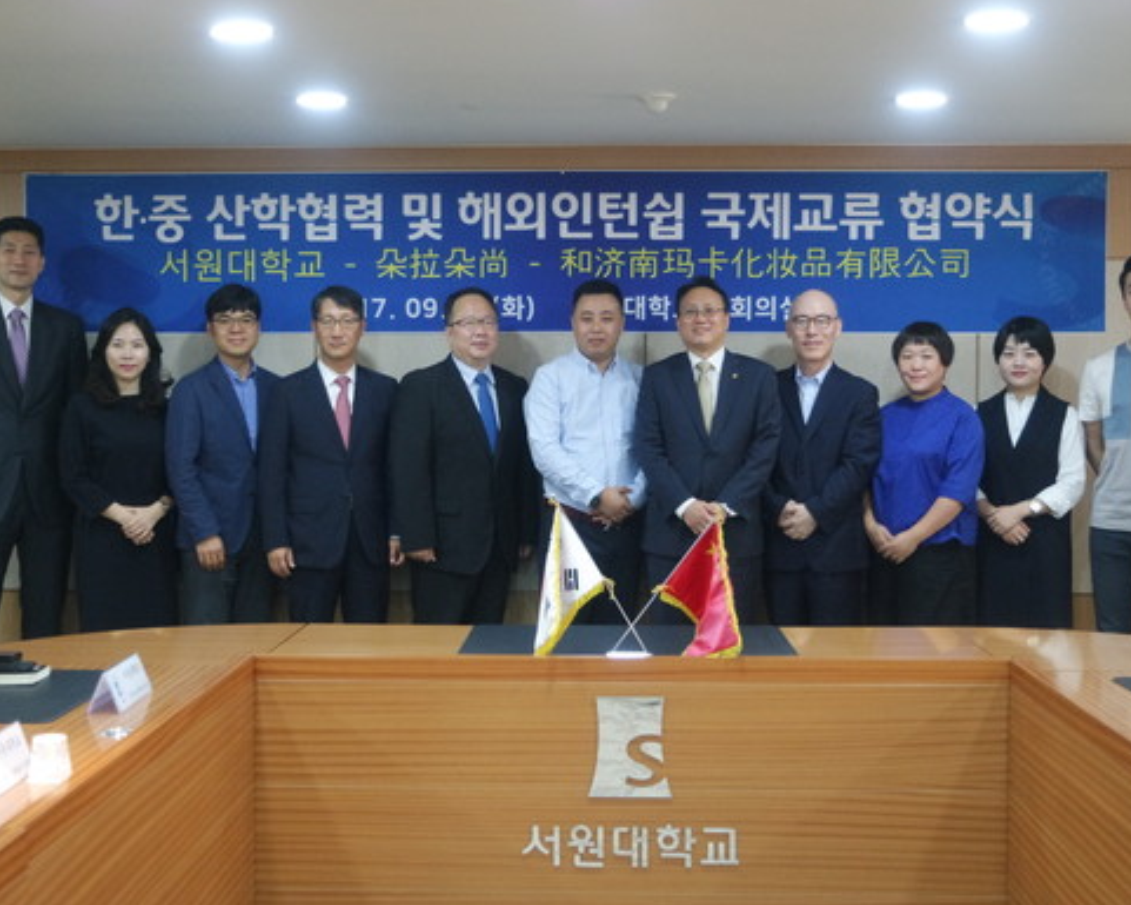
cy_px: 458
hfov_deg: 34.1
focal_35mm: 55
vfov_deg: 27.6
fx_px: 1841
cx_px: 550
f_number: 4.5
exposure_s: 1/60
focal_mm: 31
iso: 3200
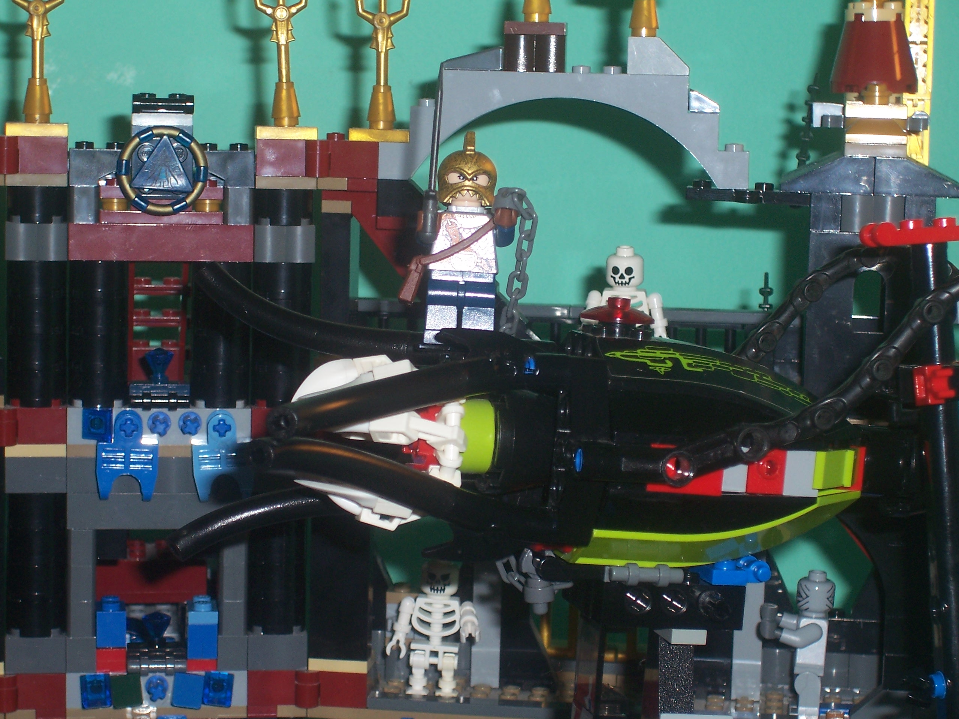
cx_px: 480
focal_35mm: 102
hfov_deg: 19.3
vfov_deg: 14.5
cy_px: 360
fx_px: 2826
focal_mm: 16.8
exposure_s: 1/90
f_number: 4.6
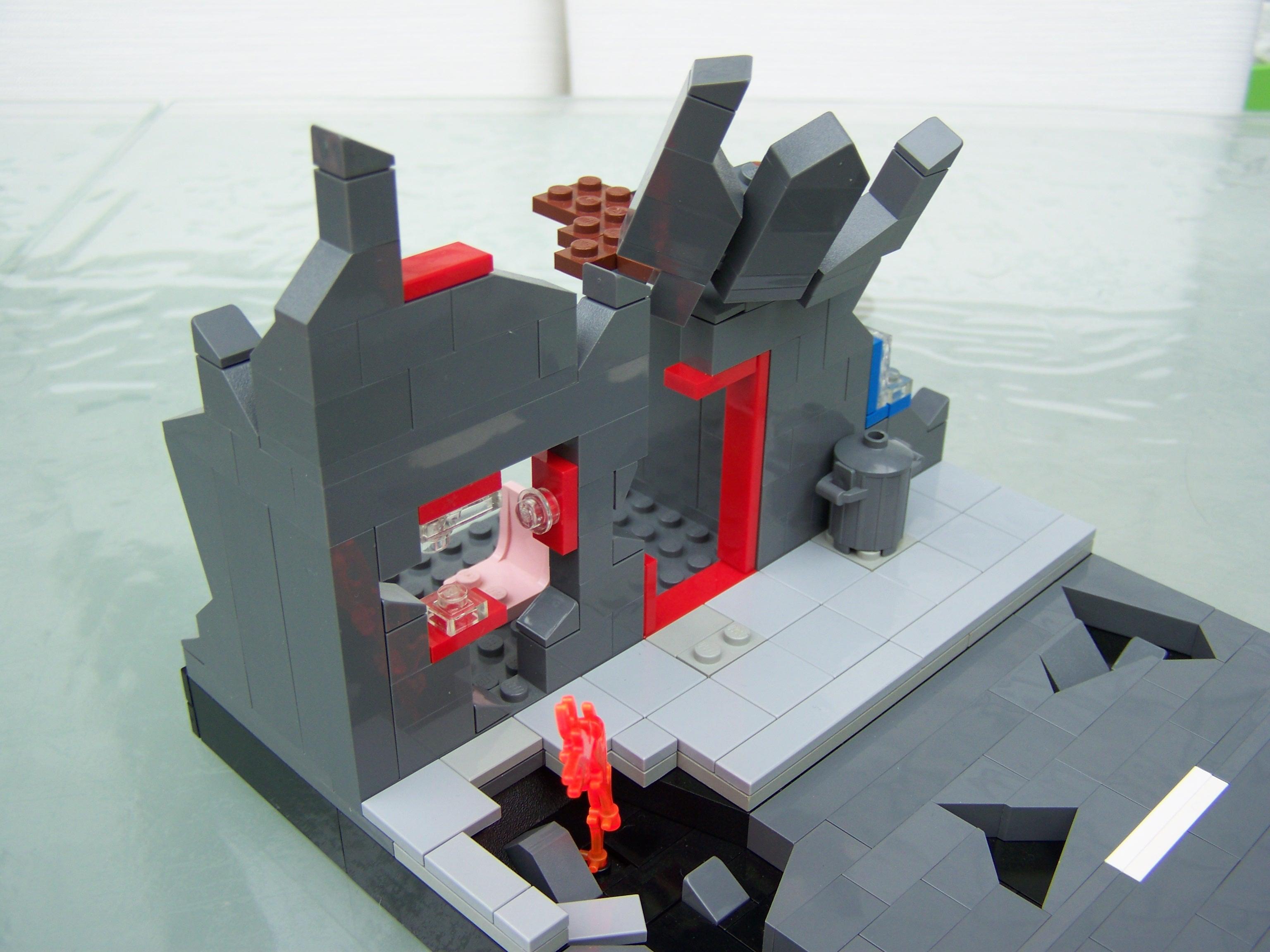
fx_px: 1394
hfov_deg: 49.0
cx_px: 635
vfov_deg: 37.7
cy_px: 476
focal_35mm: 38
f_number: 2.8
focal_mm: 6.3
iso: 64
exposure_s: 1/80
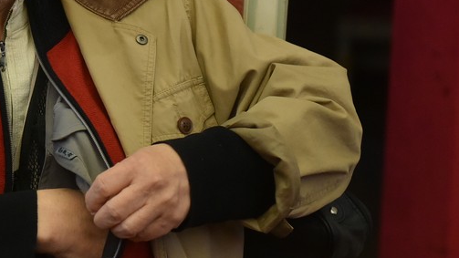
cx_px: 4
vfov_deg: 7.4
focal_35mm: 164
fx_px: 1996
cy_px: 44
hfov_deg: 13.0
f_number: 2.8
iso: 3200
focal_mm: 70
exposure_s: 1/250
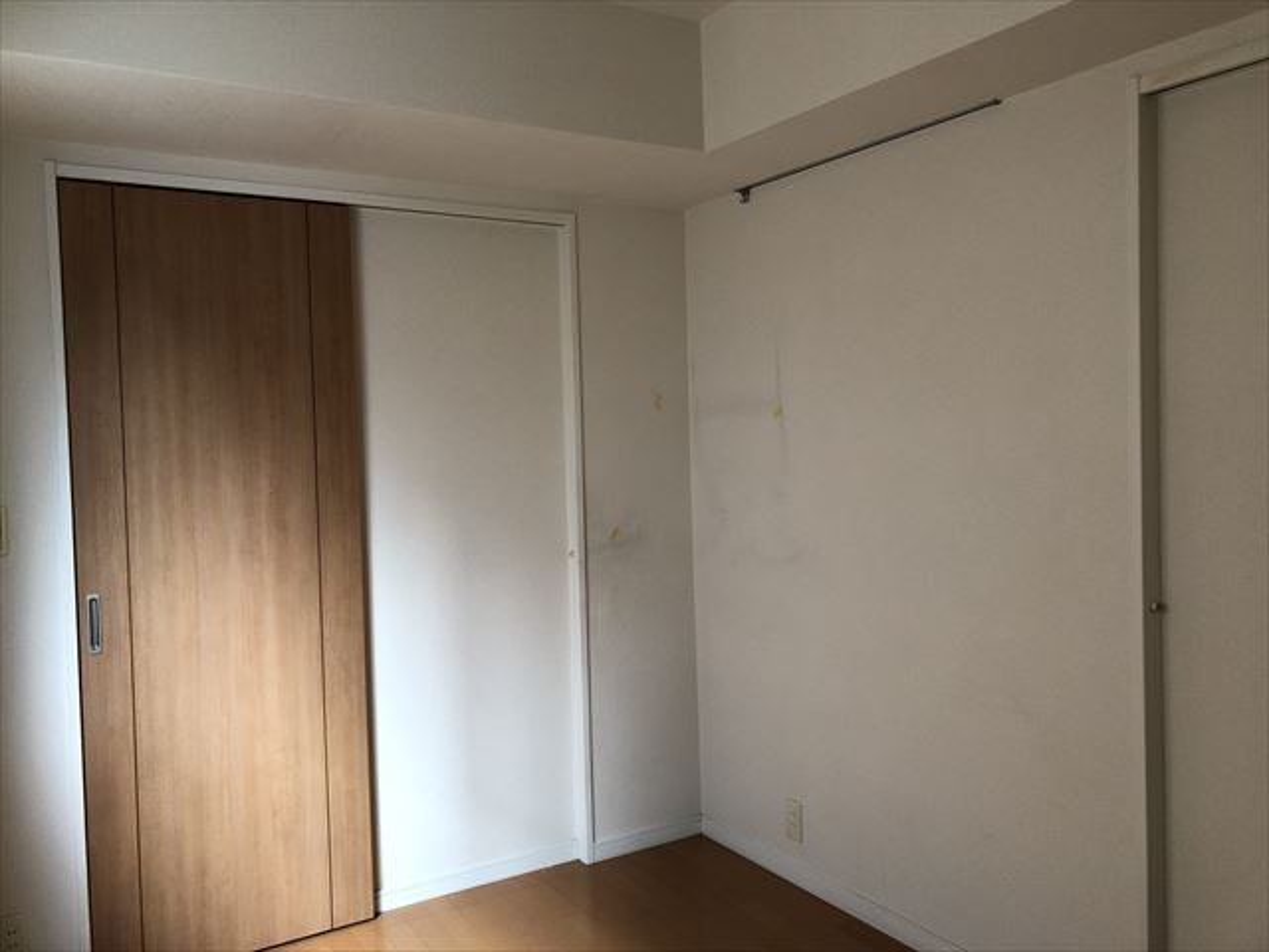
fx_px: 1026
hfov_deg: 63.4
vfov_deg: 49.7
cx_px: 634
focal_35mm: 28
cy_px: 476
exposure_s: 1/17
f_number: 1.8
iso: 64
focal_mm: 3.99
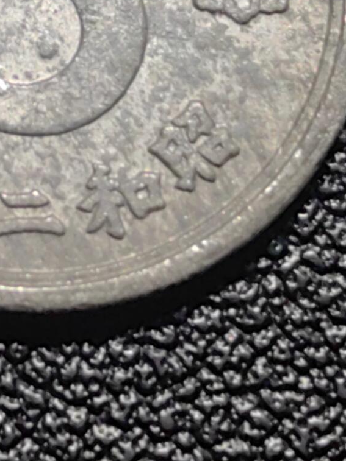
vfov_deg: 8.7
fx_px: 3014
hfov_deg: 6.6
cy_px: -45
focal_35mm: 226
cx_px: 47
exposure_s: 1/100
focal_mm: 5.75
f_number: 2
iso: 80
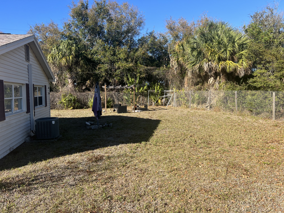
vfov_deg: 53.1
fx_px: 213
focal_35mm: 26
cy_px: 106
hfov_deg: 67.3
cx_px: 142
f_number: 1.5
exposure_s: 1/1972
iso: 50
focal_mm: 5.7
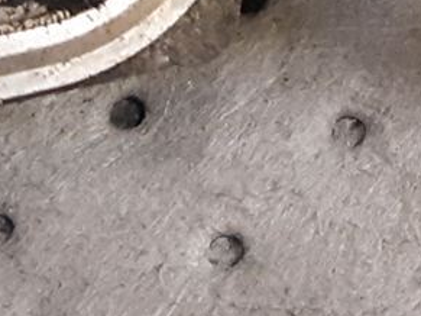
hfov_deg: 10.4
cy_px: -410
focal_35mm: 183
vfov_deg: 7.6
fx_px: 2225
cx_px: 661
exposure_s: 1/25
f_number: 1.7
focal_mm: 3.93
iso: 250
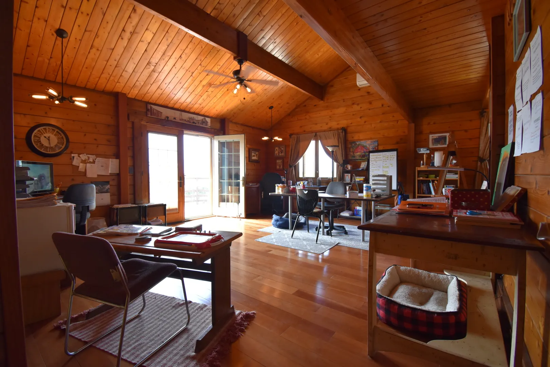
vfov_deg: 77.3
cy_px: 184
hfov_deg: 100.4
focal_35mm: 15
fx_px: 229
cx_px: 275
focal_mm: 10
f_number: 4.5
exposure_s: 1/60
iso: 640
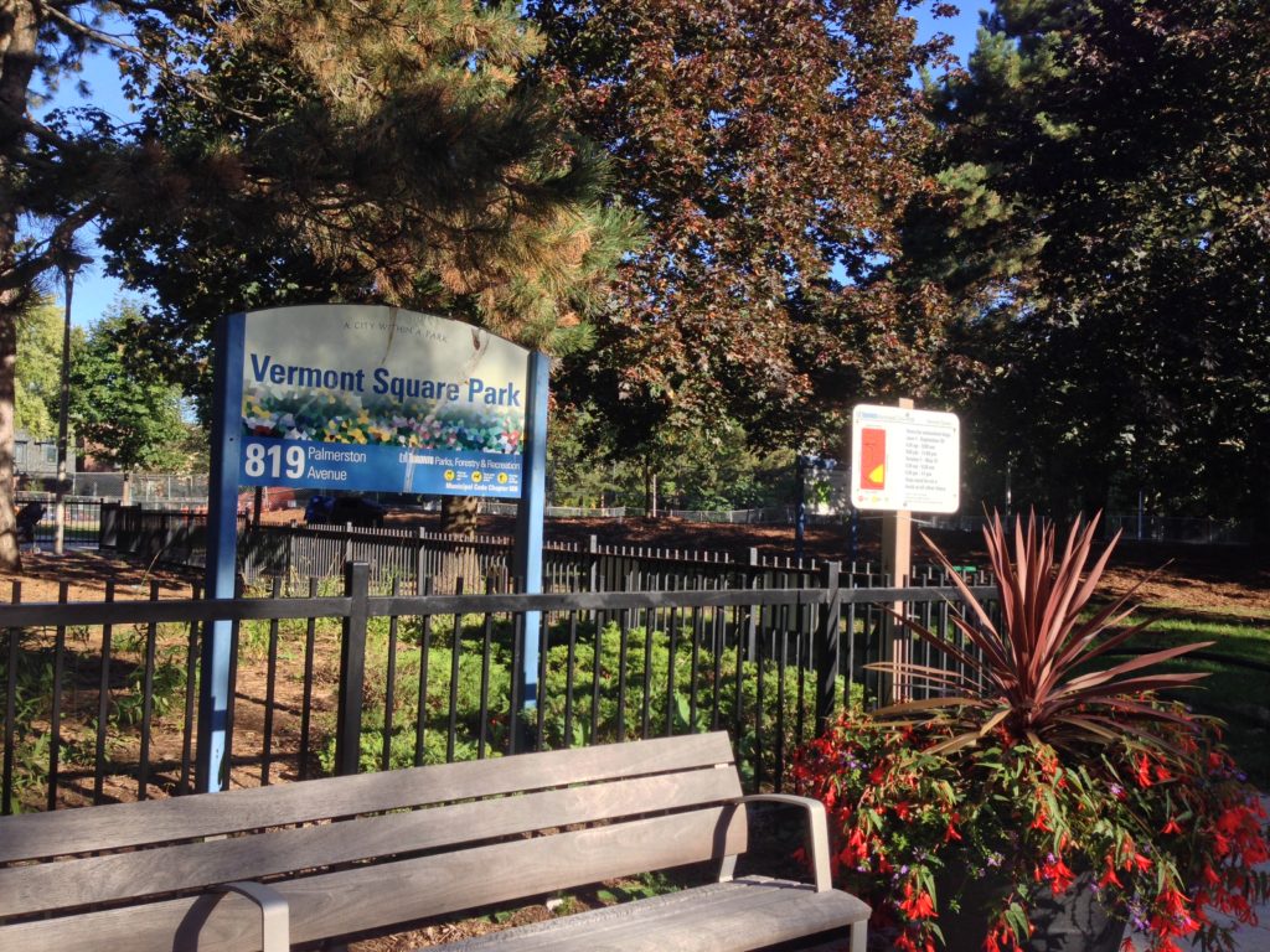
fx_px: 1211
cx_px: 635
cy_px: 476
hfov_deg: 55.4
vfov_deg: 42.9
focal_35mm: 33
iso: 50
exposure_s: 1/507
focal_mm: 4.12
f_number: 2.4
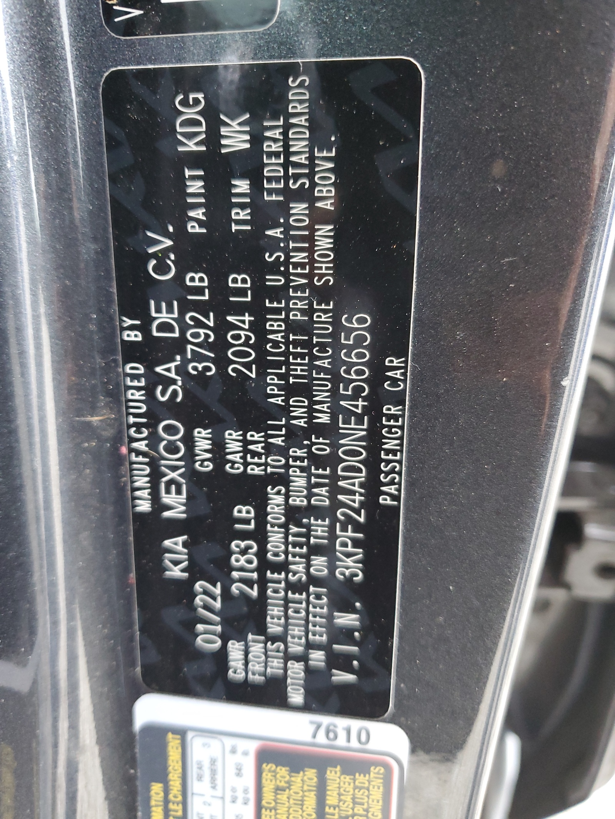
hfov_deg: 53.1
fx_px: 616
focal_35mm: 26
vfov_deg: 67.3
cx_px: 308
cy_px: 410
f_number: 1.5
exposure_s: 1/60.2
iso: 225
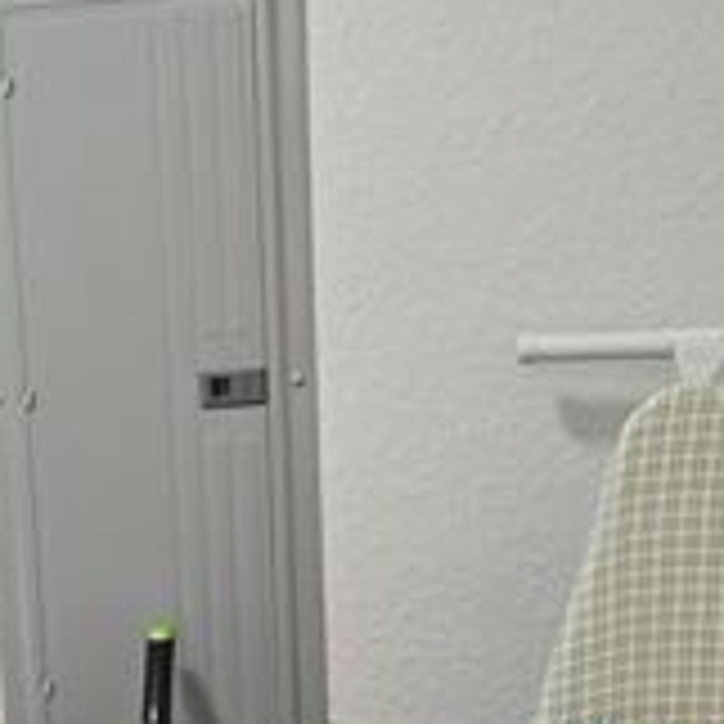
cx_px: 160
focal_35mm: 89
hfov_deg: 19.3
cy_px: 962
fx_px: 2106
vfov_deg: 18.1
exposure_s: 1/120
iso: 250
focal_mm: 5.4
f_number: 1.8
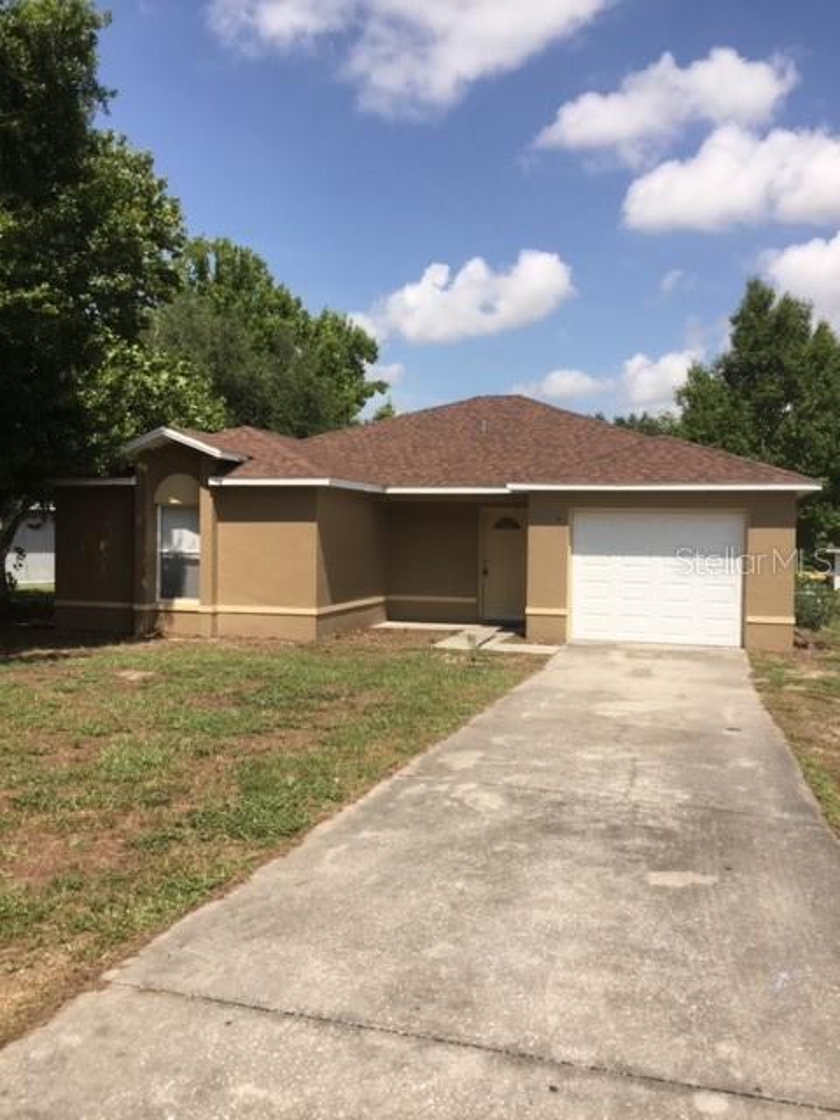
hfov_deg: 48.2
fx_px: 938
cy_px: 560
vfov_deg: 61.7
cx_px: 420
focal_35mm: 29
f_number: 2.2
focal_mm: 4.15
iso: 32
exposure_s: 1/2639
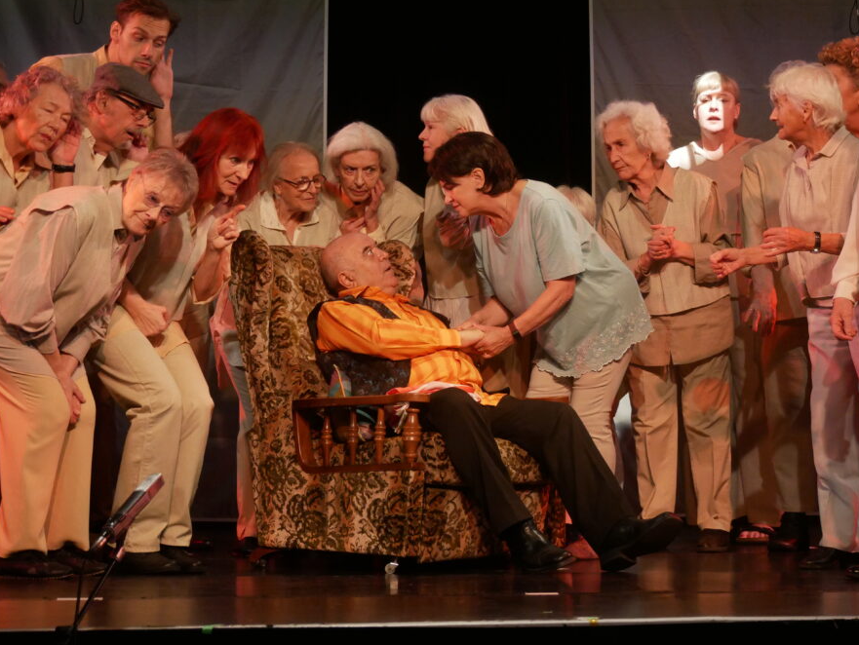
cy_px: 286
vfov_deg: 15.9
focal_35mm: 93
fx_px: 2309
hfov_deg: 21.1
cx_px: 494
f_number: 4.7
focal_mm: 40
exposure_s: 1/250
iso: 2000
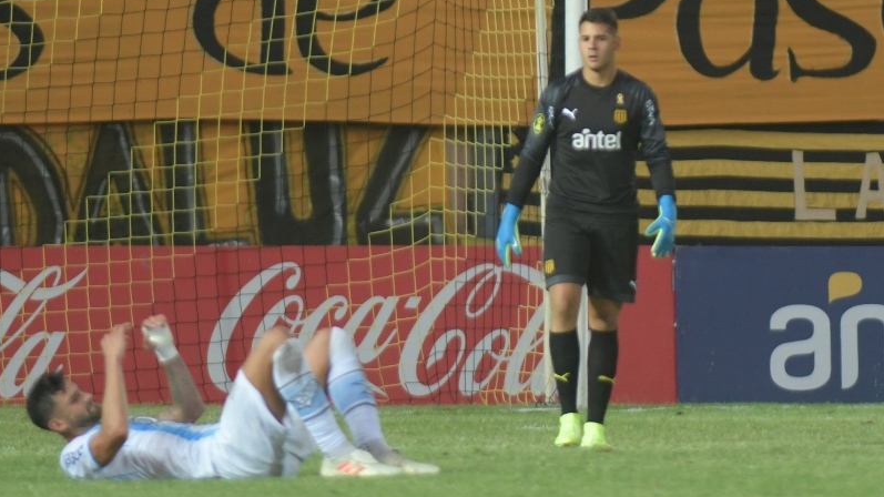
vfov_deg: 2.6
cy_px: 252
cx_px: 441
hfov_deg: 4.6
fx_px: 11085
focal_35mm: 473
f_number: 2.8
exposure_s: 1/500
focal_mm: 300
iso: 1250
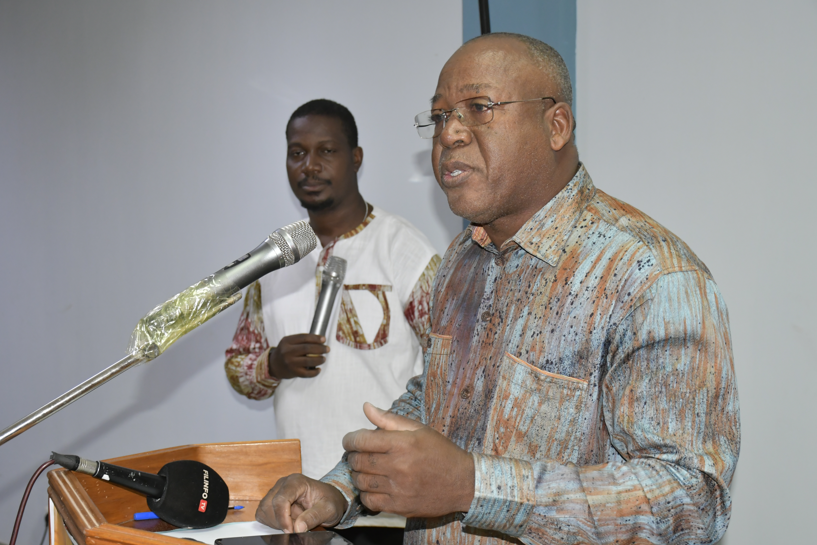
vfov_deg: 26.0
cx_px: 408
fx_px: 1180
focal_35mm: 52
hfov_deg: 38.2
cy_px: 272
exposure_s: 1/100
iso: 1600
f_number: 5.6
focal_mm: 35
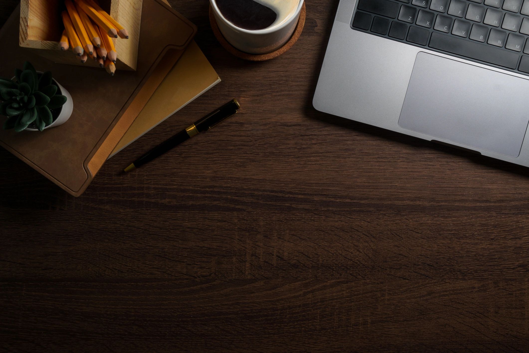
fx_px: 617
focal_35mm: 42
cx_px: 264
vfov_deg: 31.9
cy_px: 176
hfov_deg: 46.4
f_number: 11
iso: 100
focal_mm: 28
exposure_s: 1
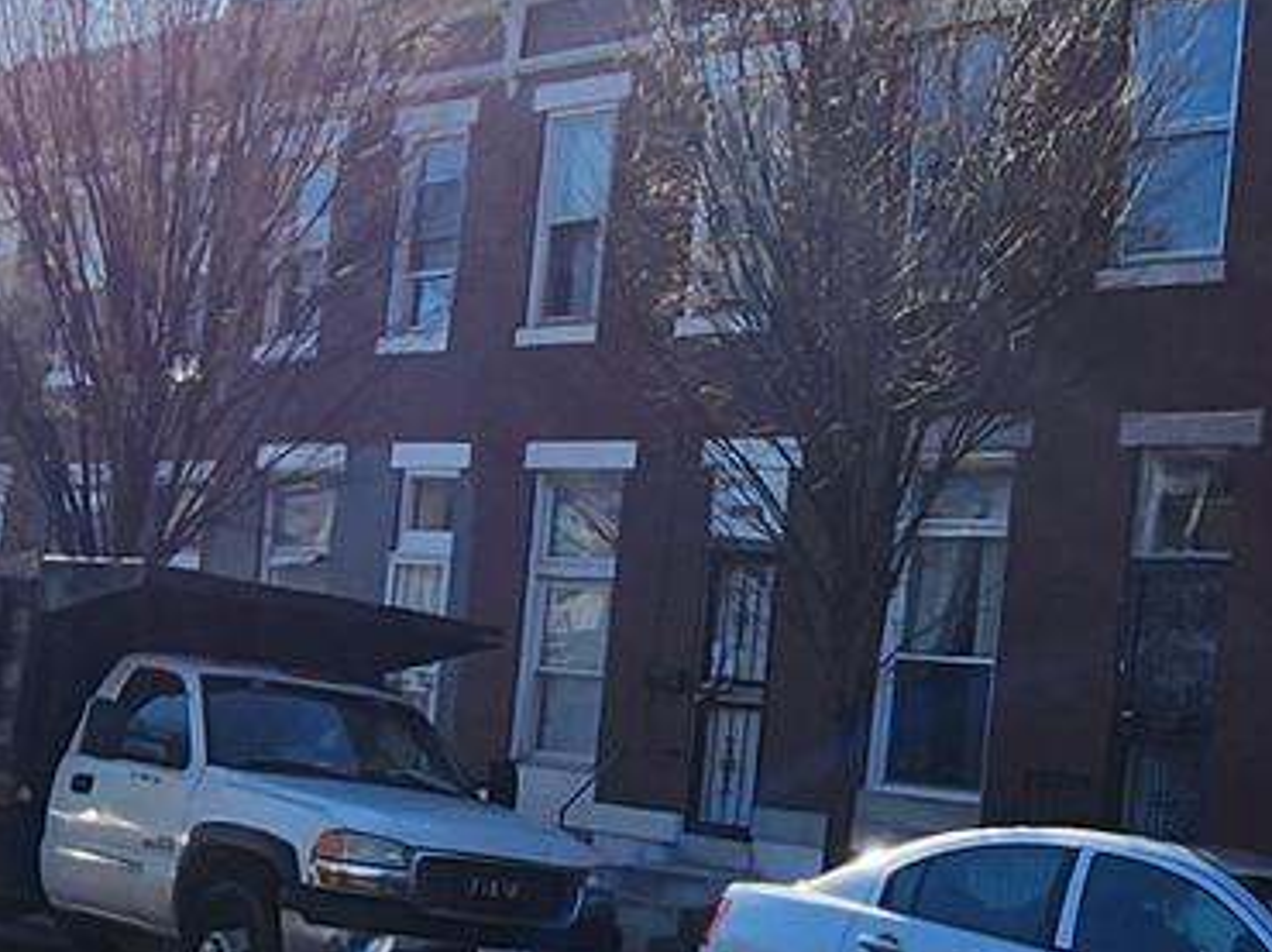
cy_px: 626
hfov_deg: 27.0
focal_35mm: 72
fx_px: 2644
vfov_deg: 20.4
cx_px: 595
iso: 50
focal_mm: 2.2
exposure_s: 1/2359
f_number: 2.2
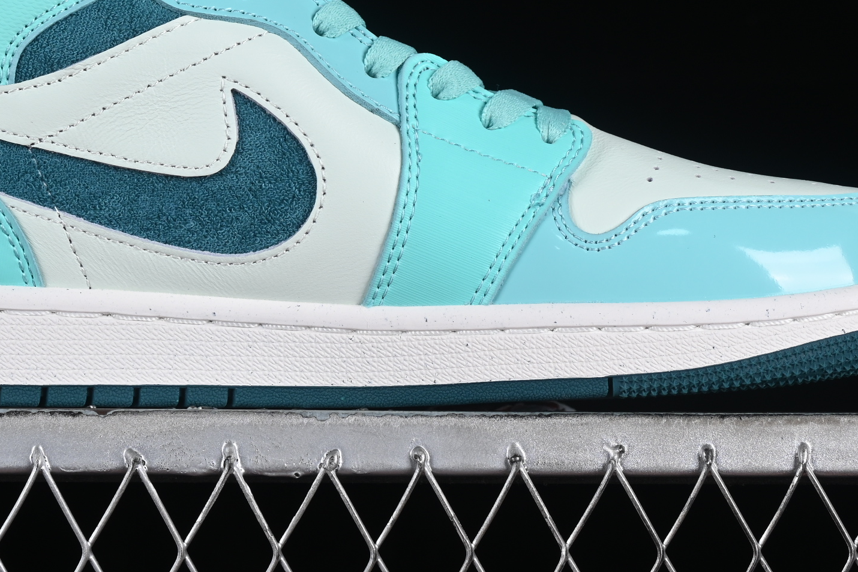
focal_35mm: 146
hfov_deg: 14.0
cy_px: 70
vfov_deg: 9.4
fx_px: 3479
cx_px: 310
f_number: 8
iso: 160
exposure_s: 1/80
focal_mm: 50
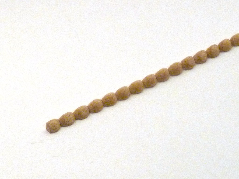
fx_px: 463
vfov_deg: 21.9
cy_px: 90
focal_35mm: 67
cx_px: 120
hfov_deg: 29.0
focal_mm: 11.9
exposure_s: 1/25
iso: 400
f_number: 3.4
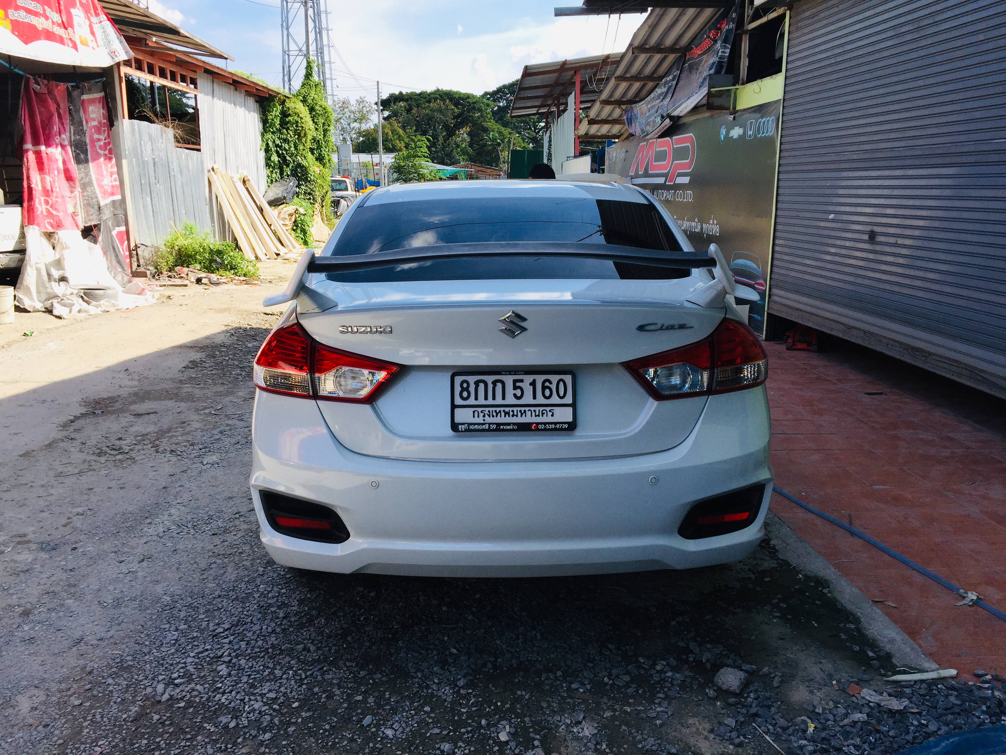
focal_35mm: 29
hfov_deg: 61.7
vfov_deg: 48.2
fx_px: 843
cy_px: 378
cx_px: 503
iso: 32
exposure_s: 1/989
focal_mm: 4.15
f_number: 2.2
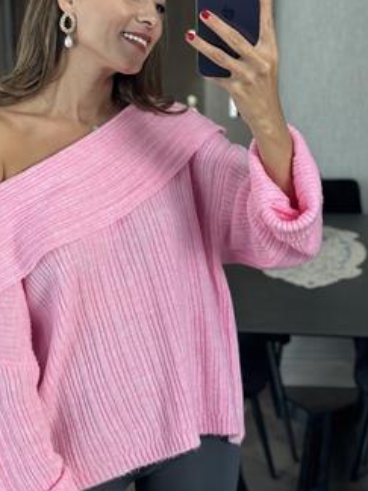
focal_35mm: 75
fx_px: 1063
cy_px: 233
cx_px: 104
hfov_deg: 19.5
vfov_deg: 26.0
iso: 200
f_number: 1.78
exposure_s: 1/60
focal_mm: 6.86
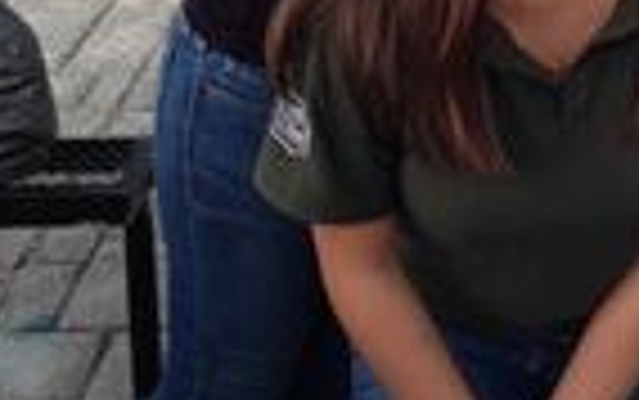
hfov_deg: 16.4
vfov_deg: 10.2
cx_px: 608
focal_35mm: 125
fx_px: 2179
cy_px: -189
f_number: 2.4
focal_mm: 4.28
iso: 50
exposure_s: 1/24
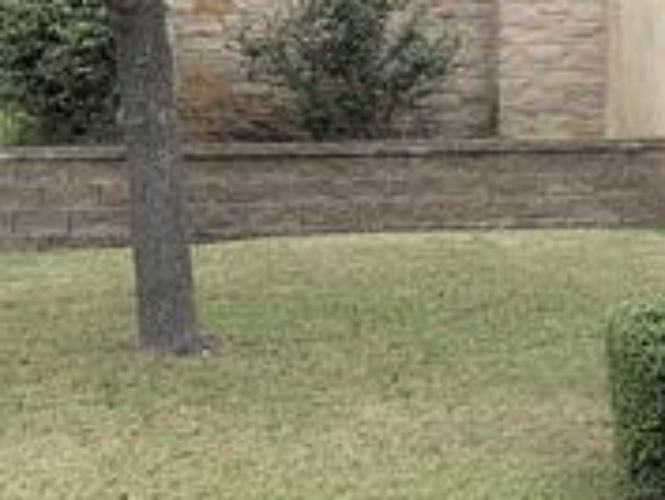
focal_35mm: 94
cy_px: -38
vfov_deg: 15.4
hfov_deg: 19.1
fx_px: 1807
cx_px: 894
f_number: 1.8
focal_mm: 4.25
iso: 25
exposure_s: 1/144
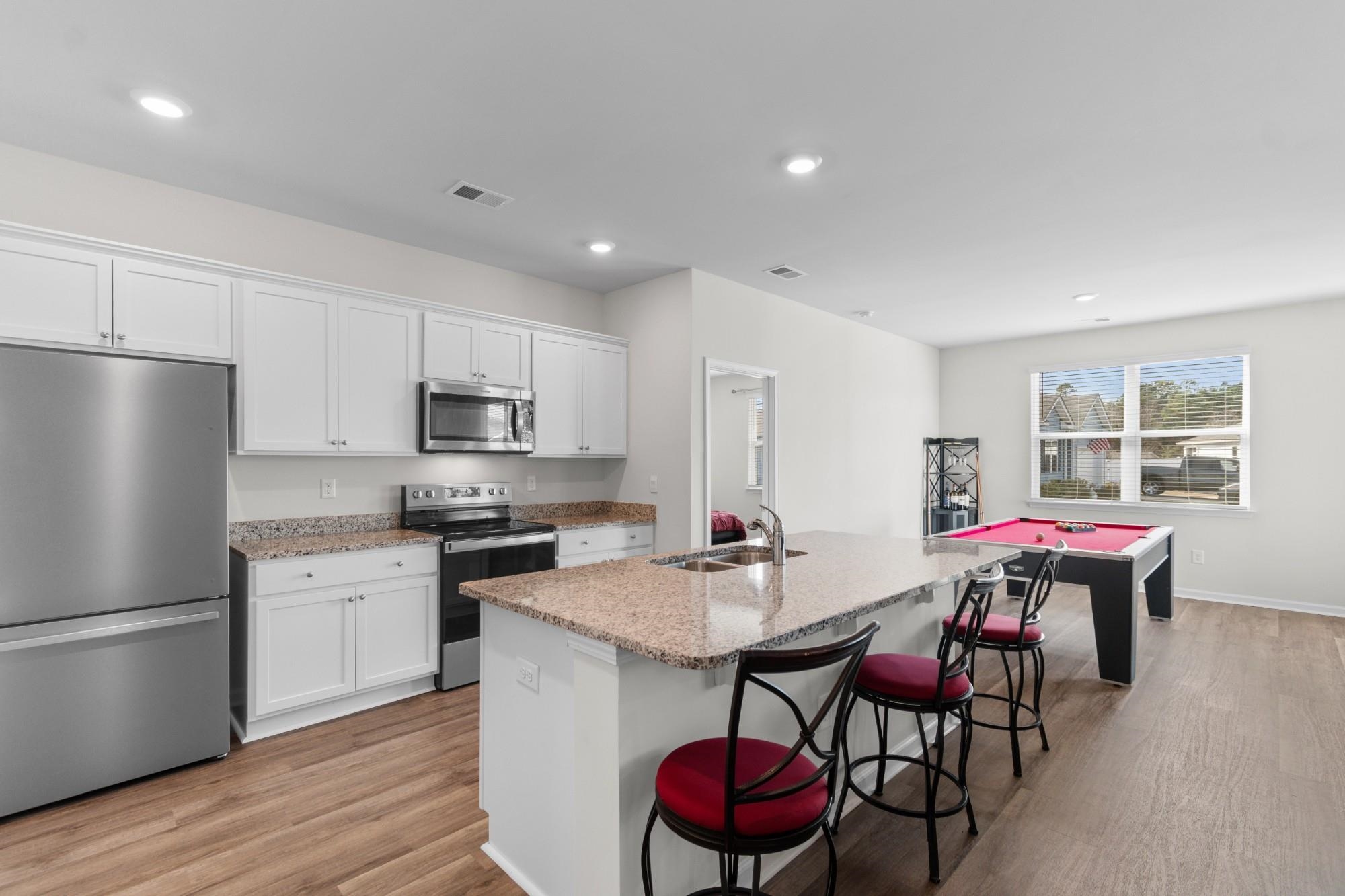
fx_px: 560
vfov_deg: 77.3
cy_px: 448
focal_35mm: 15
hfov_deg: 100.4
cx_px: 672
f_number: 4.5
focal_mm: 10
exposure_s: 1/3
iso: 100
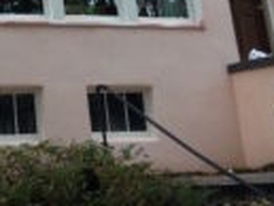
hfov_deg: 18.6
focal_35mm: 102
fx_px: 808
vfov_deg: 13.8
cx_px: -19
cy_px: -87
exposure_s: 1/120
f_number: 2.4
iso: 80
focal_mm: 4.12
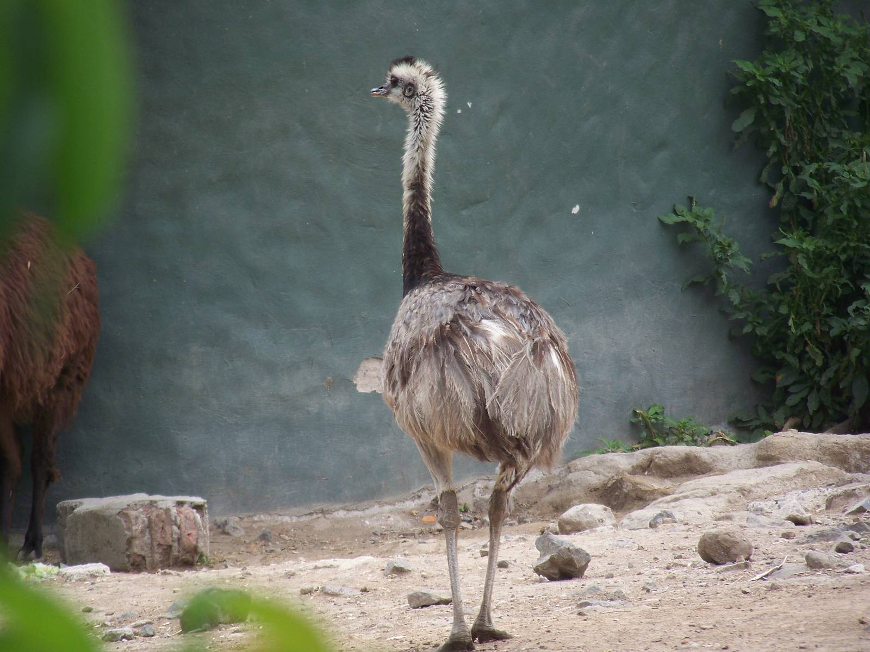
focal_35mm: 432
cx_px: 435
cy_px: 326
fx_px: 10857
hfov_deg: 4.6
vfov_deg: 3.4
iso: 64
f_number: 4.8
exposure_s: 1/160
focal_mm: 70.2
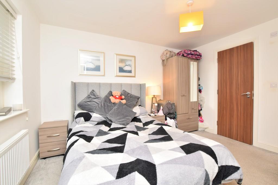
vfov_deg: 77.3
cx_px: 139
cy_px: 92
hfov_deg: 100.4
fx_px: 116
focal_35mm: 15
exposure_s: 1/25
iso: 800
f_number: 8
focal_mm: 10
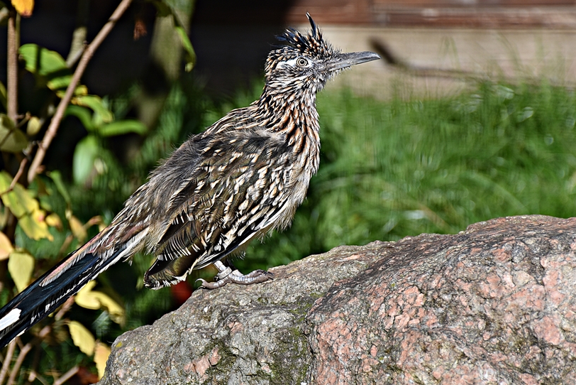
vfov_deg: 6.9
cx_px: 223
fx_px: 3179
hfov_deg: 10.3
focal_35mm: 199
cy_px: 179
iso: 200
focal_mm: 105
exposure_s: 1/640
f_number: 6.3
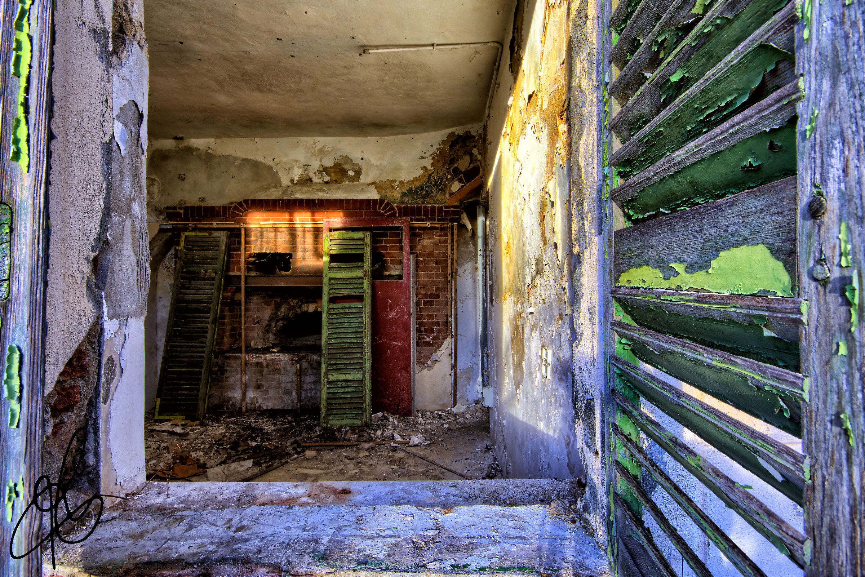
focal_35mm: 18
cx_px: 432
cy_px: 288
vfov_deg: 67.4
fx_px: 433
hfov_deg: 90.0
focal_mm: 12
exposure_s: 1/5
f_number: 11
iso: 100
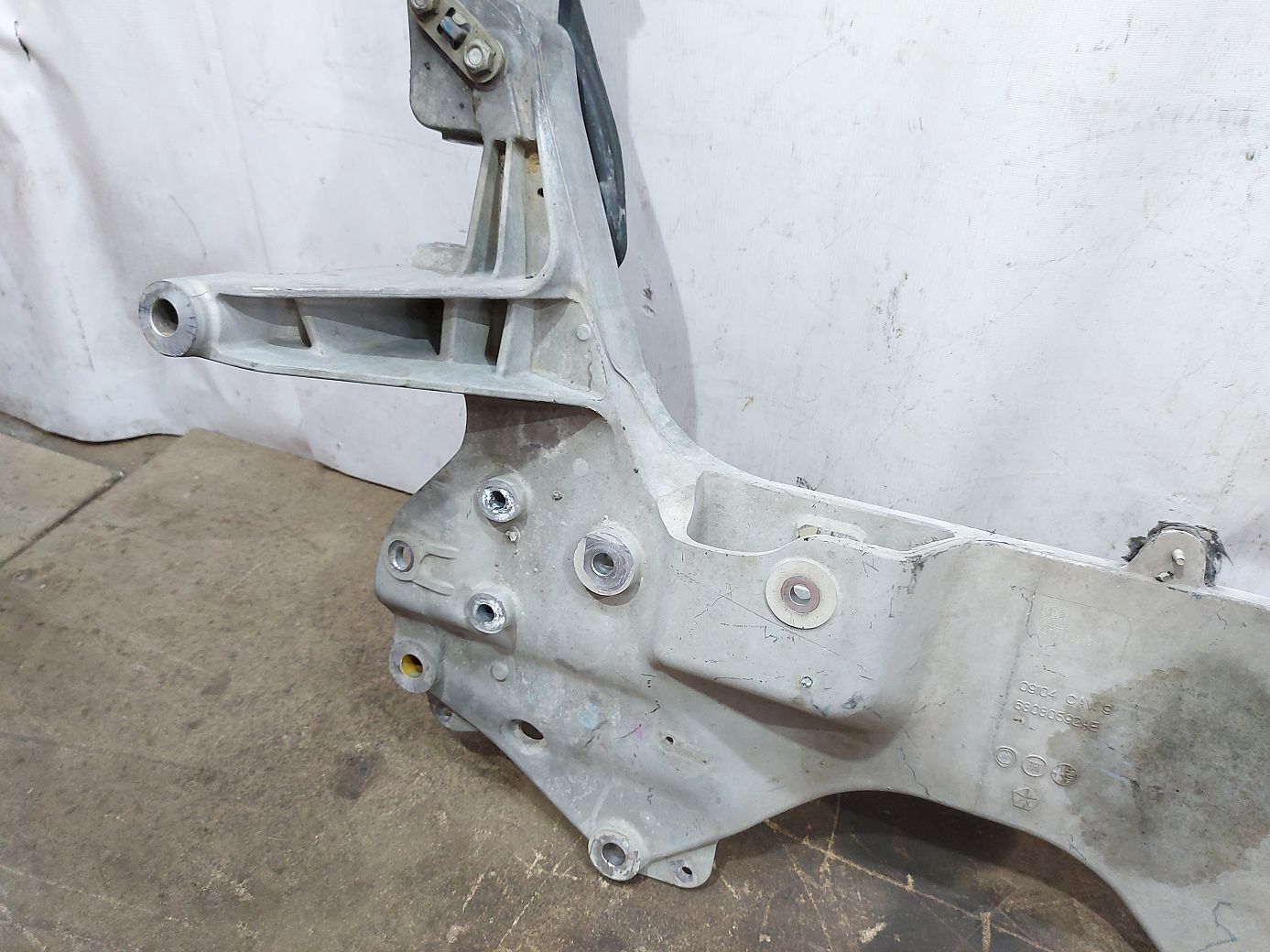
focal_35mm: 24
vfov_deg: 56.8
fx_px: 880
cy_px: 476
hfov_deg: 71.6
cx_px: 635
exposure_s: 1/50
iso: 200
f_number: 1.8
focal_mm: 5.23
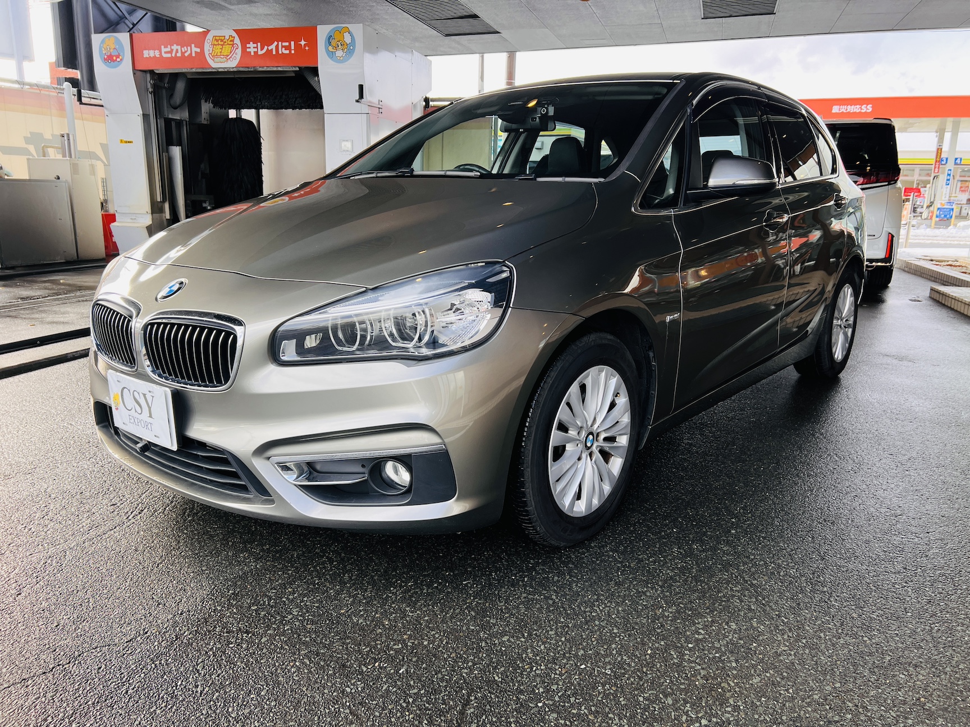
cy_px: 364
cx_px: 485
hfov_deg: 67.3
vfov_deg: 53.1
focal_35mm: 26
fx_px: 729
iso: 50
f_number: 1.5
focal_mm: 5.7
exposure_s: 1/486
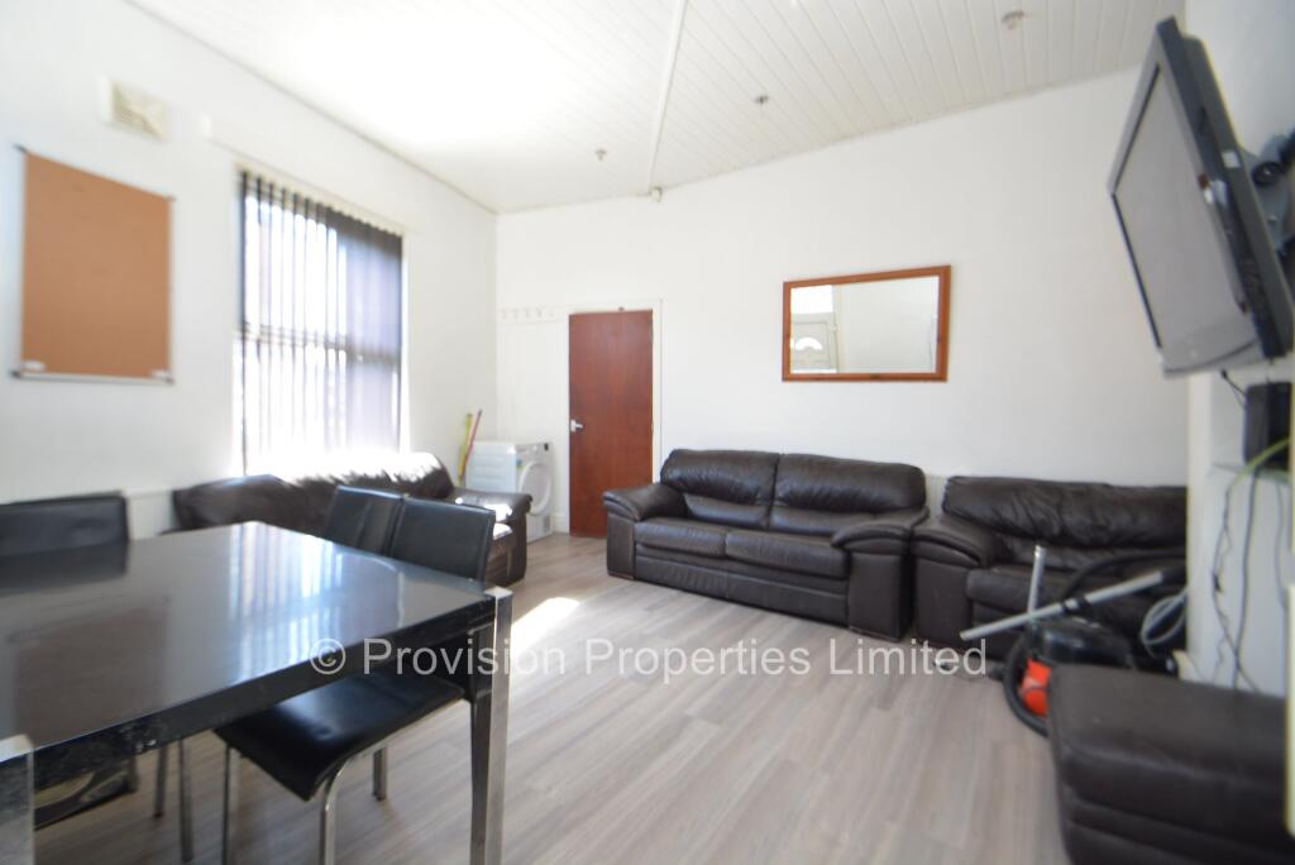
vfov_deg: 77.4
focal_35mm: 15
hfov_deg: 100.4
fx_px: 540
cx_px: 648
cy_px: 432
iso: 560
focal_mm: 10
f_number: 4
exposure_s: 1/60
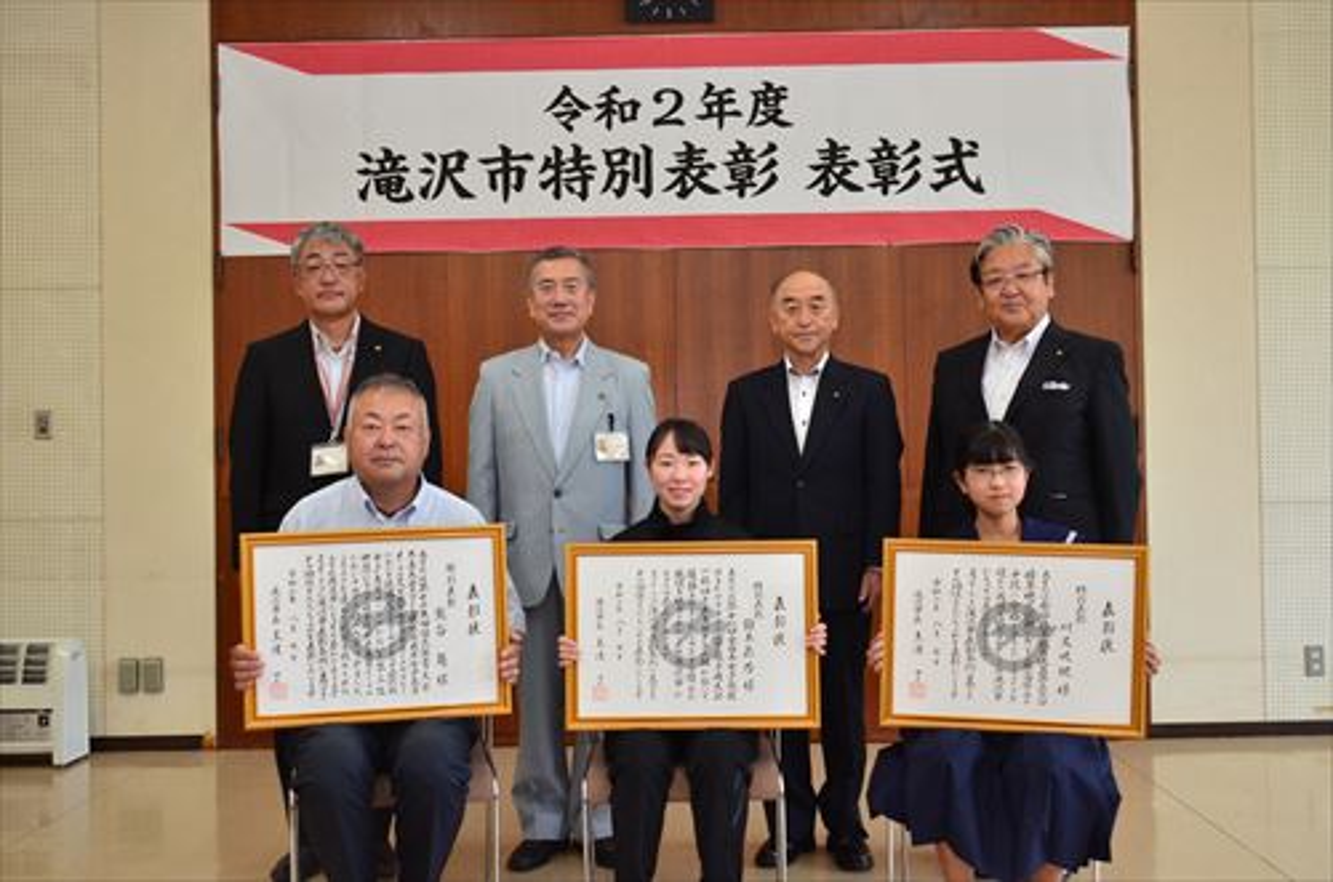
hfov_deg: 51.4
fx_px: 1385
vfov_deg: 35.3
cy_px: 441
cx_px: 666
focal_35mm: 38
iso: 1400
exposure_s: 1/250
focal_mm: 25
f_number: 5.6
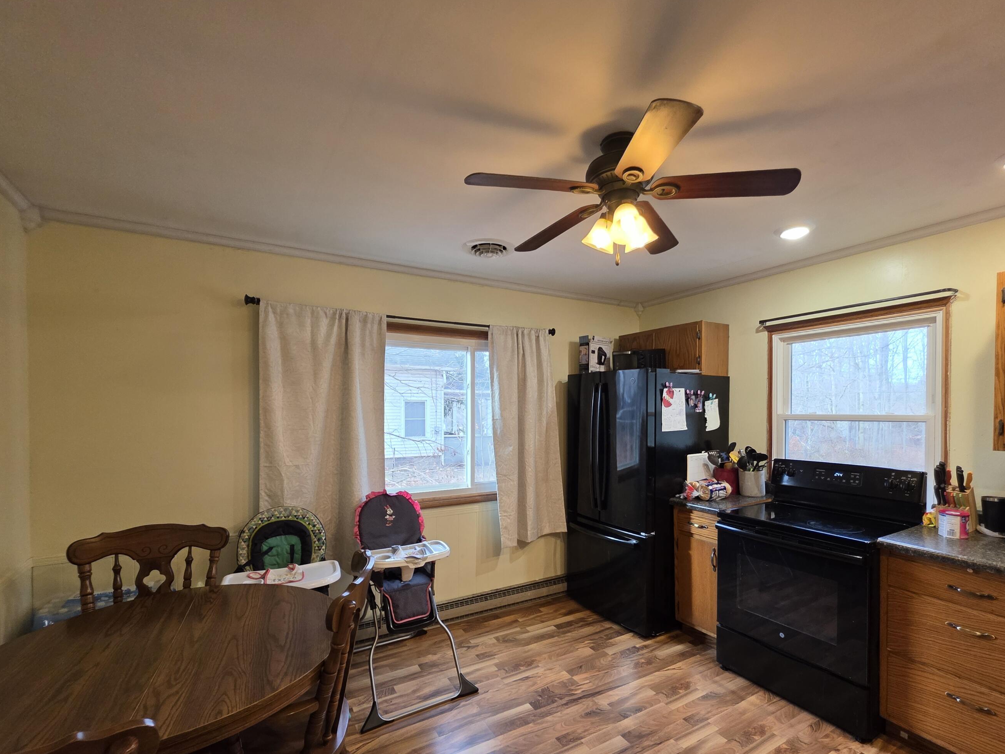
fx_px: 435
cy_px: 418
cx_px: 517
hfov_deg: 98.1
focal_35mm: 15
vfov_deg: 81.5
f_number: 1.9
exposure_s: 1/120
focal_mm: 2.2
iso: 250
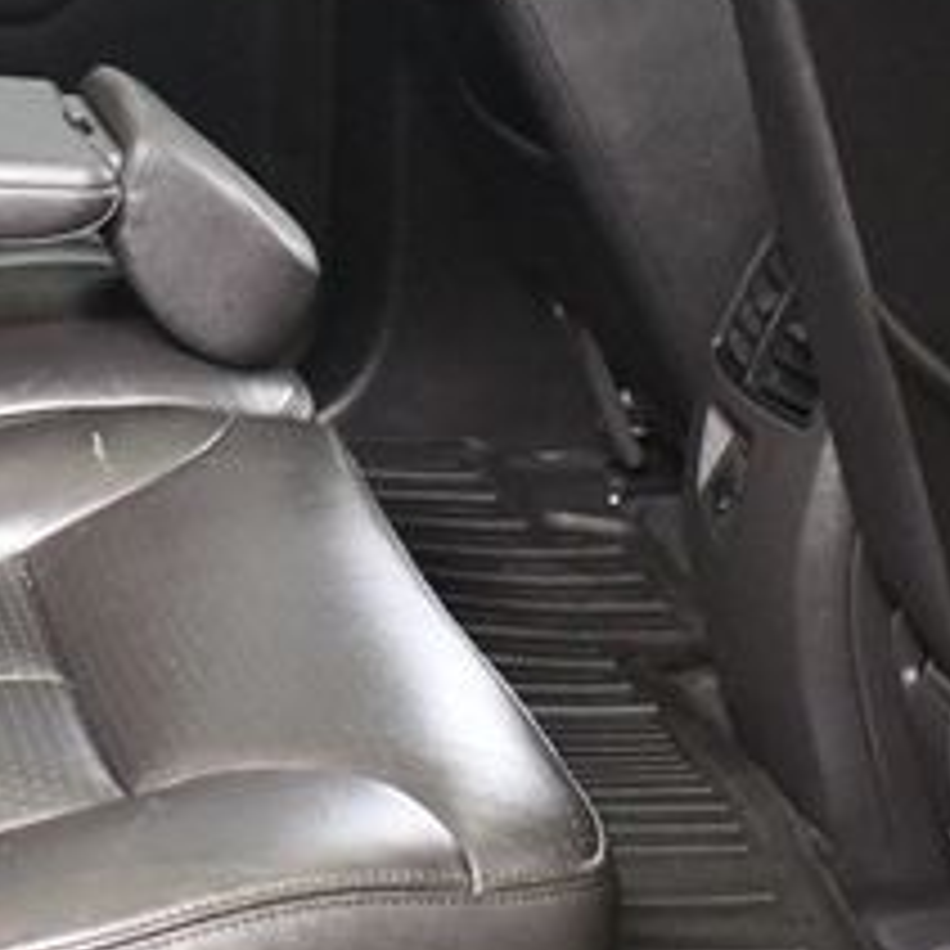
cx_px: 207
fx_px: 2888
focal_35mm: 93
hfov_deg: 18.5
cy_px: 320
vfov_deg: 18.6
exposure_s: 1/60
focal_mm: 18
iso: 7200
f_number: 3.5
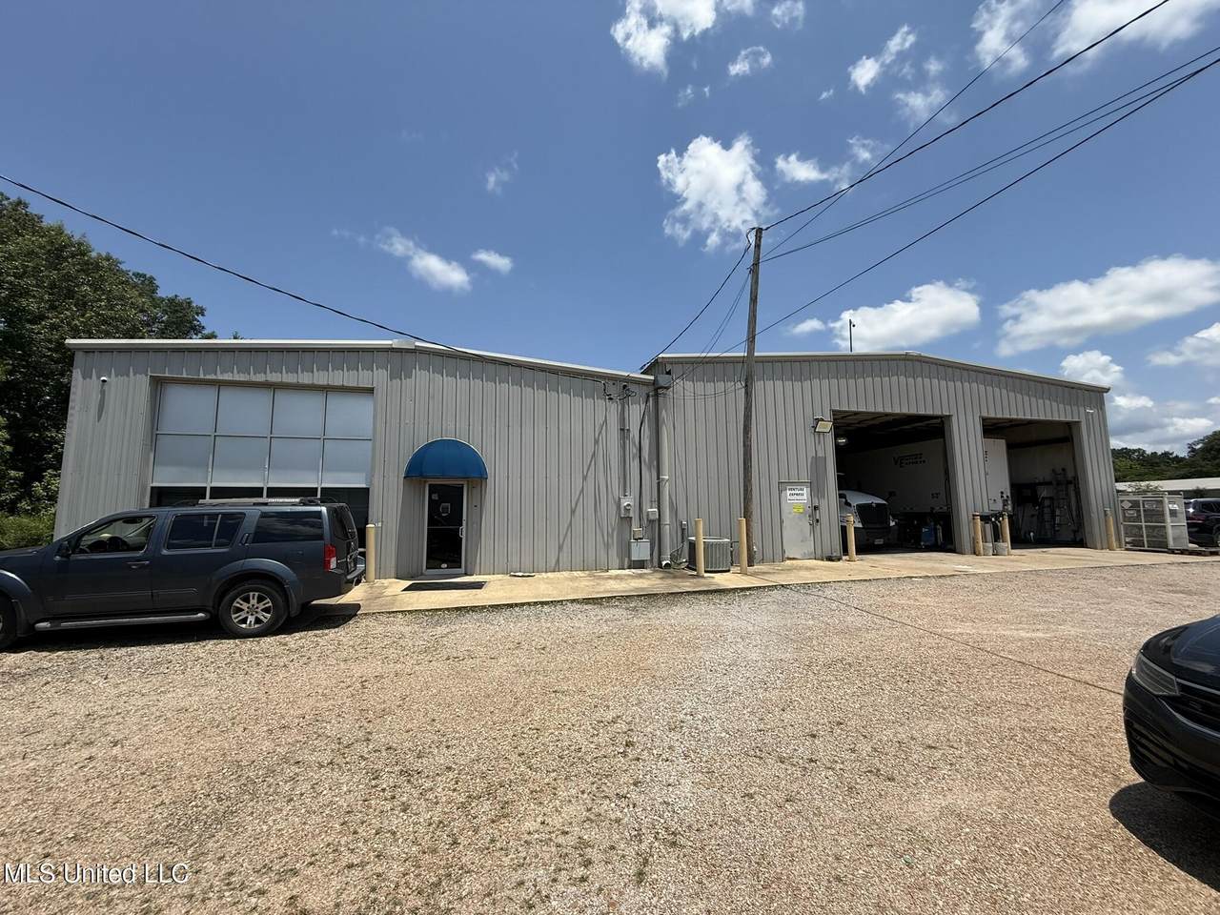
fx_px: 493
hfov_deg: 102.1
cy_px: 458
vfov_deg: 85.7
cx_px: 610
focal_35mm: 14
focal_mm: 2.22
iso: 50
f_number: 2.2
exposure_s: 1/2717
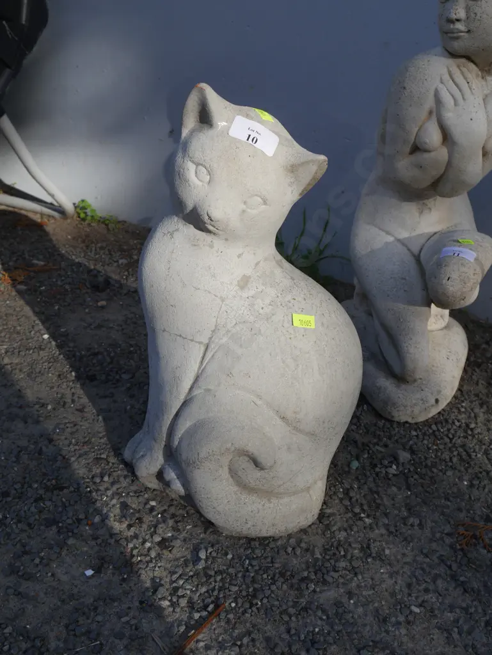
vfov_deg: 53.9
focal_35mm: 34
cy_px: 328
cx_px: 246
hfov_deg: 41.8
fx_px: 644
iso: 200
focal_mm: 17
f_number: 7.1
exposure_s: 1/320
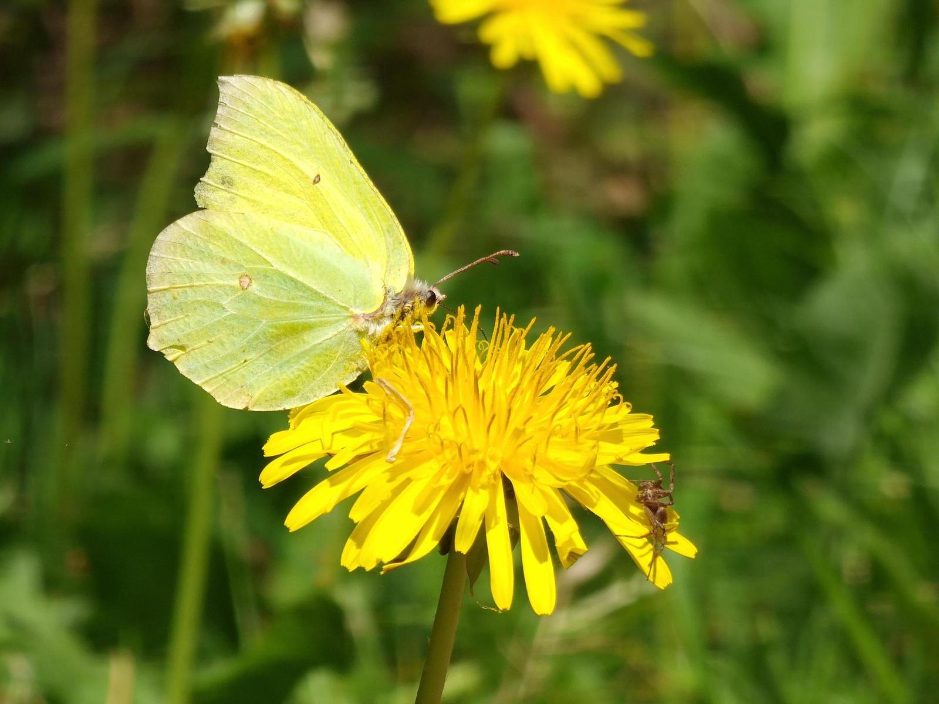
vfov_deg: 6.5
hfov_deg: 8.6
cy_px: 352
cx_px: 470
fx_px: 6239
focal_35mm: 230
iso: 50
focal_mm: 27.2
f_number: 4.9
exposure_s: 1/284
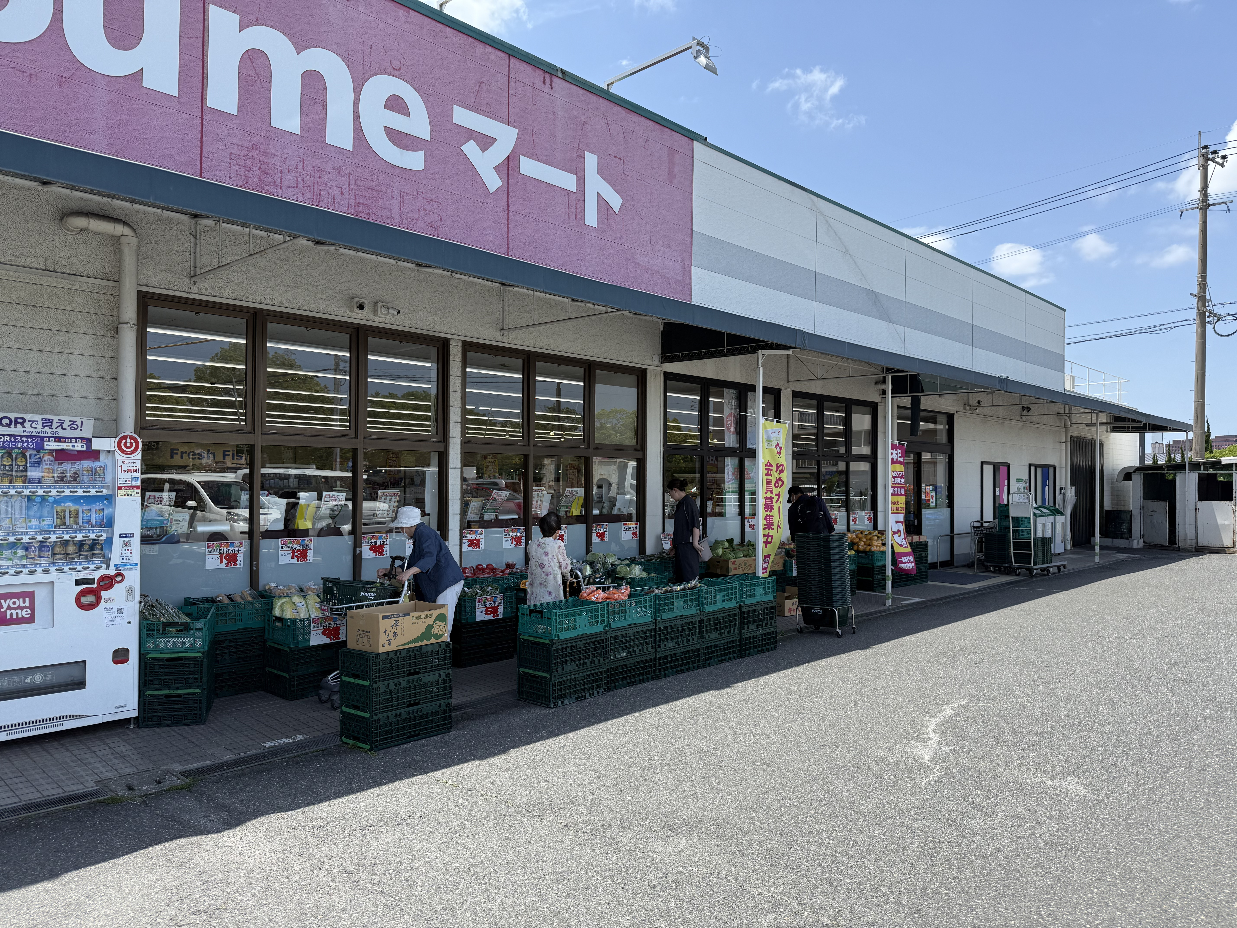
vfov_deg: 56.8
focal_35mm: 24
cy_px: 464
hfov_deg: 71.6
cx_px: 618
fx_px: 858
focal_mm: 6.76
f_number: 1.78
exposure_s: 1/2370
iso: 80
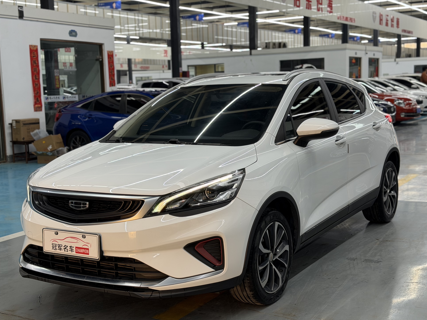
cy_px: 162
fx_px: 617
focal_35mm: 50
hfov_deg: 38.2
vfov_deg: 29.1
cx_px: 206
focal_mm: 6.76
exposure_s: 1/51
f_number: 1.78
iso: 64
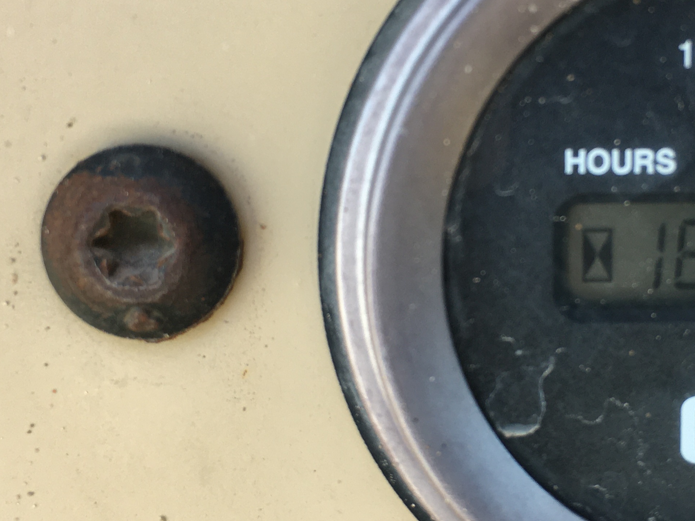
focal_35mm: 61
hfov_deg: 31.4
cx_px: 474
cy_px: 238
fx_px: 1225
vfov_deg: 24.0
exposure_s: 1/120
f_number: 2.2
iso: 40
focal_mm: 4.15
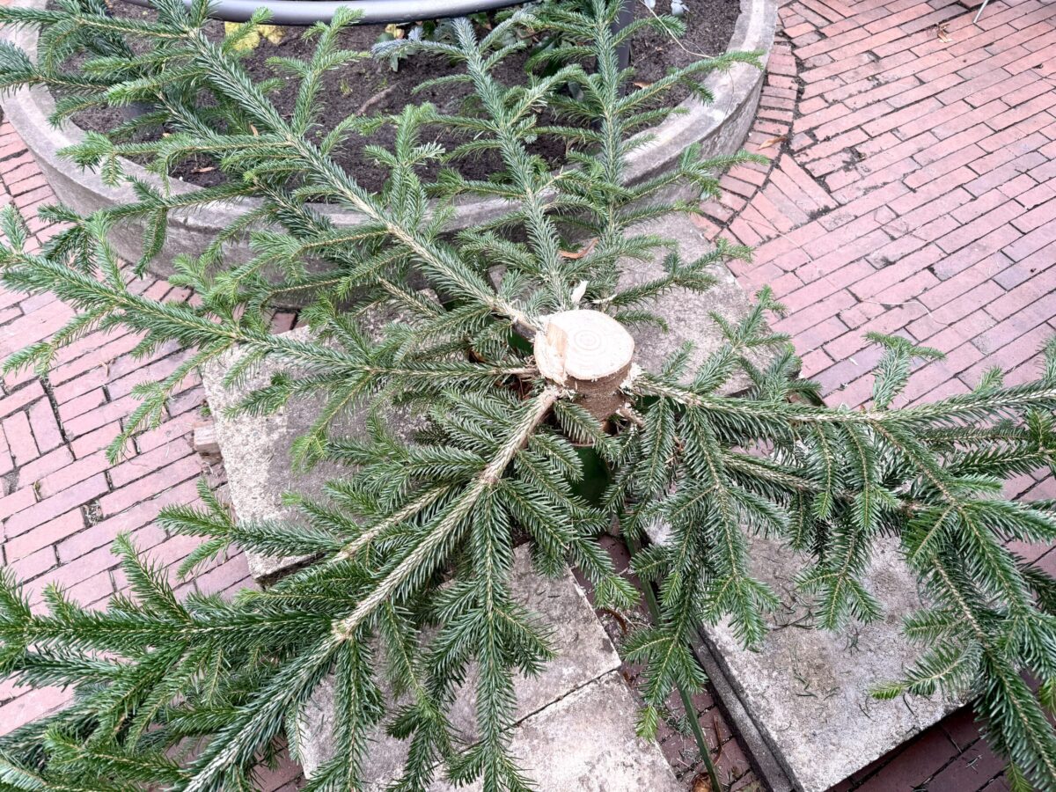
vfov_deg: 56.8
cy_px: 396
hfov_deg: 71.6
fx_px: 732
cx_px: 528
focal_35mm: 24
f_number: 1.78
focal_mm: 6.76
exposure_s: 1/123
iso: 100
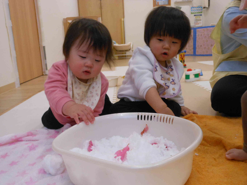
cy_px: 92
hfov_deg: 55.4
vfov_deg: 42.9
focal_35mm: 33
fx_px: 235
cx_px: 124
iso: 400
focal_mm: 5.9
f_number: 4
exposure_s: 1/100
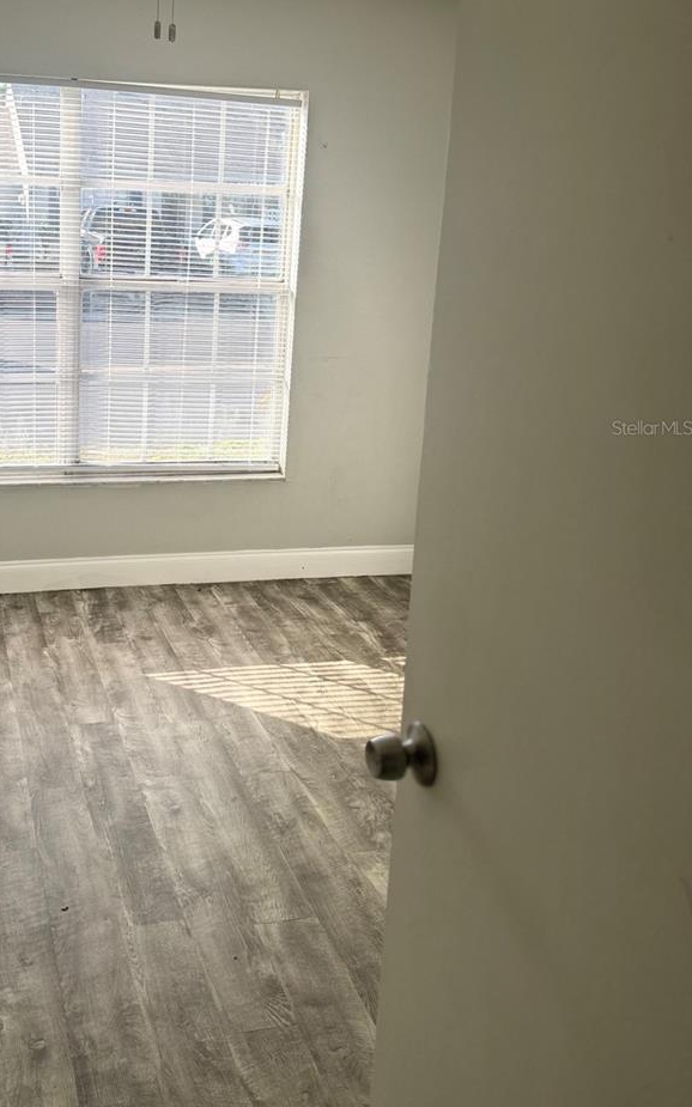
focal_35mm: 33
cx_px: 158
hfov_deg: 37.2
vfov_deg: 57.6
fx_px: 996
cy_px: 427
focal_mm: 6.76
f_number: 1.78
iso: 80
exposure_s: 1/938
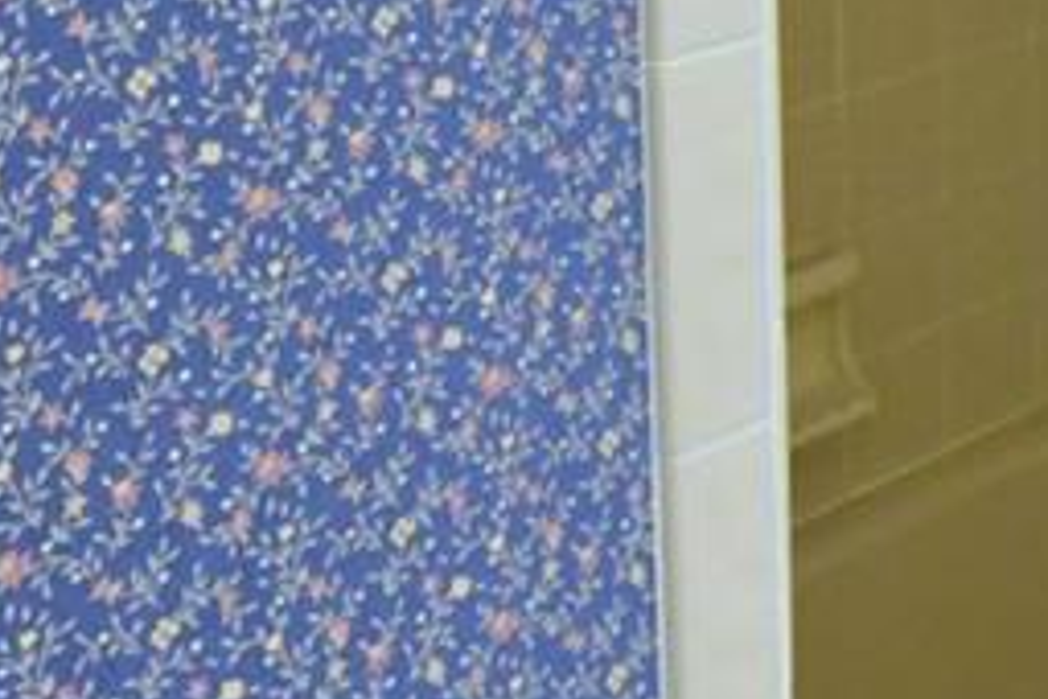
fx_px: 2736
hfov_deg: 18.3
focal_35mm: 94
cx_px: 1730
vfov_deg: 13.3
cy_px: -514
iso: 800
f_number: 4.5
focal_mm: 10
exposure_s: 1/30
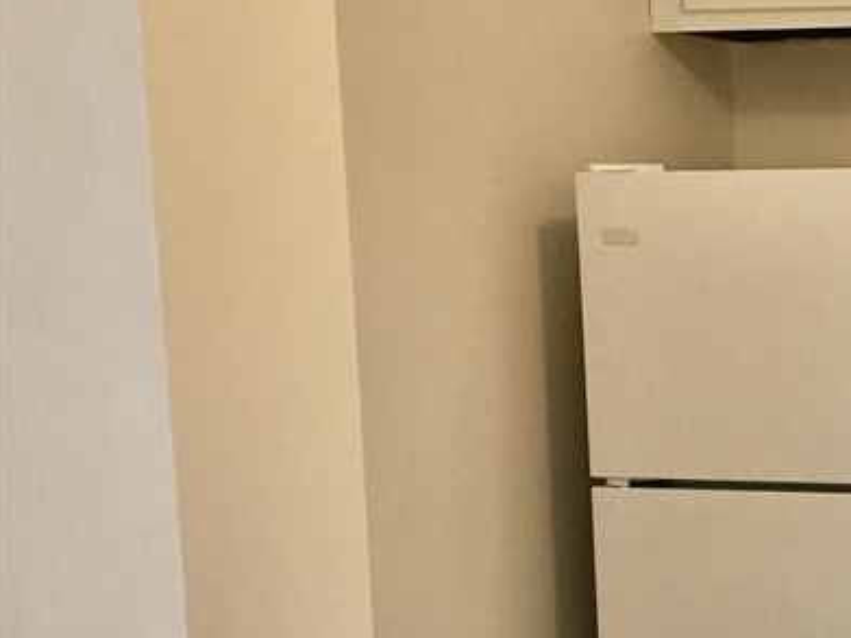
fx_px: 1868
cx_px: 1112
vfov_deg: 19.2
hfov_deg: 22.8
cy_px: 503
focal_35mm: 76
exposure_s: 1/15
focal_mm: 4.15
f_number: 2.2
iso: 40
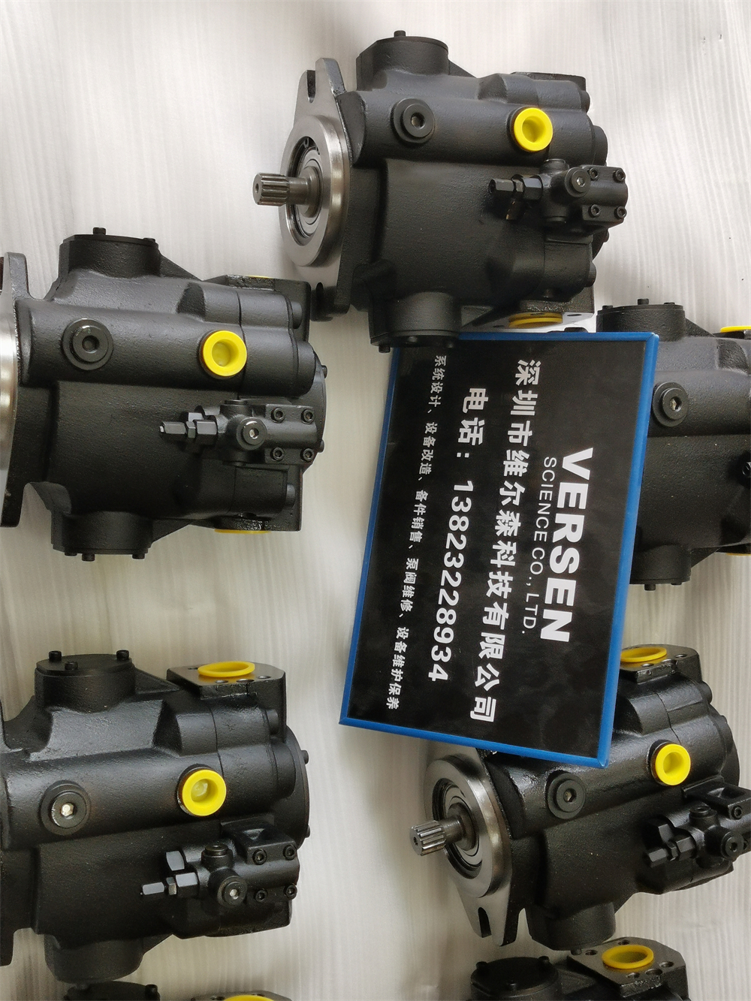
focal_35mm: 52
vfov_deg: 36.8
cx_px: 376
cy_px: 500
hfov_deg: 28.0
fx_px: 1504
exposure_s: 1/90
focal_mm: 4.66
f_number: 1.4
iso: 50
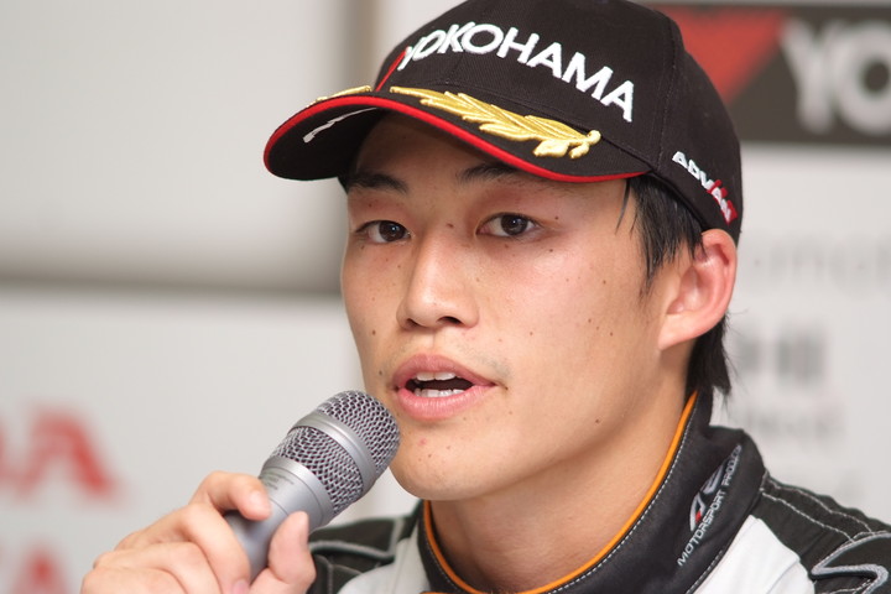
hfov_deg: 7.6
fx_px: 6682
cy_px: 297
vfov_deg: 5.1
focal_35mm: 270
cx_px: 446
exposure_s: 1/125
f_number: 2.8
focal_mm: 180
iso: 400
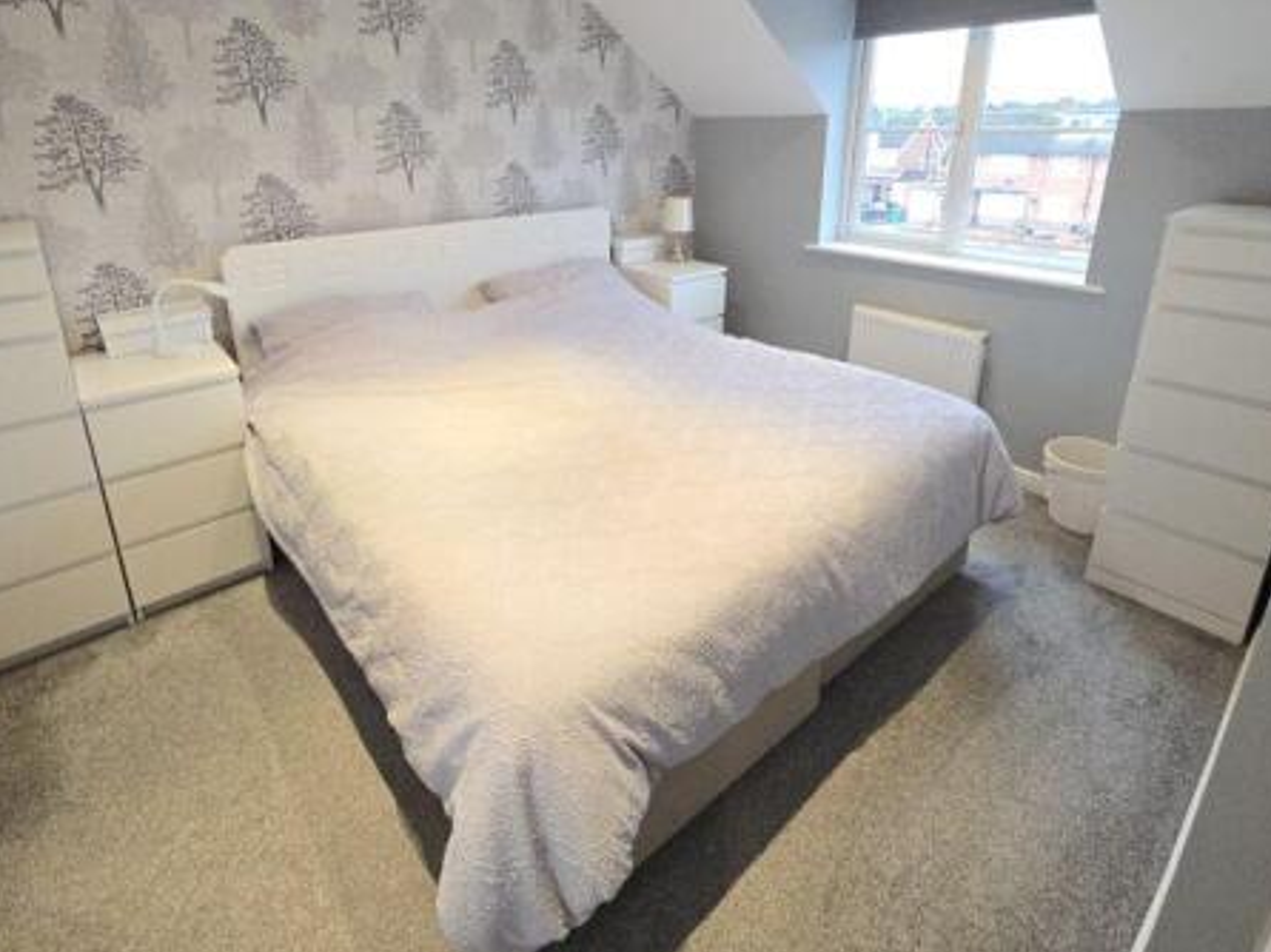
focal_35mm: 17
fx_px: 624
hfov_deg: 91.0
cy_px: 343
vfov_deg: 73.1
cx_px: 614
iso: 320
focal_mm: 2.2
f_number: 2.2
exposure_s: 1/50
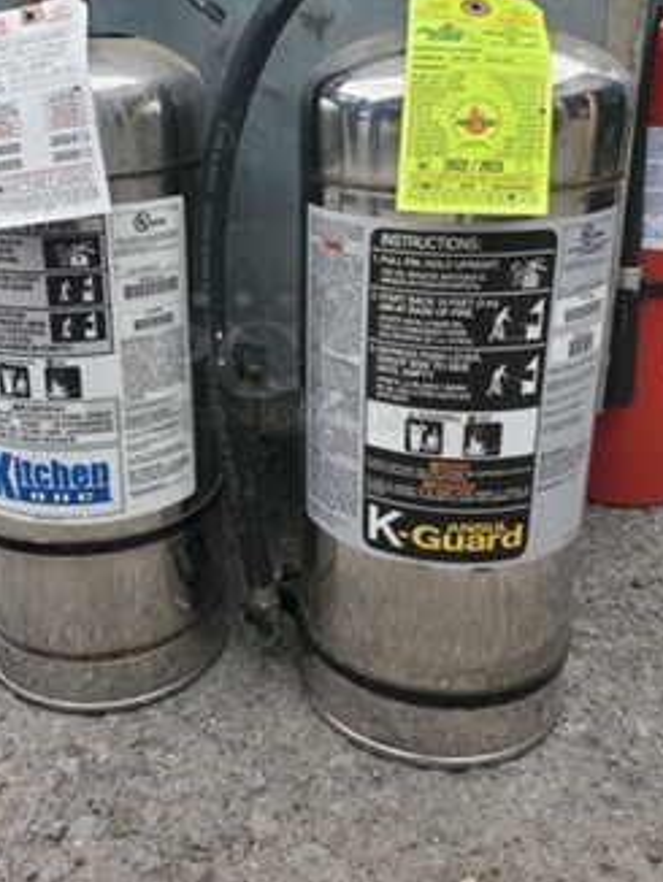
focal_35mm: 34
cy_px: 357
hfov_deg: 41.5
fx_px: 867
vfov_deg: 53.6
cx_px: 244
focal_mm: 4.3
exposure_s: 1/165
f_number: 2.4
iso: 50
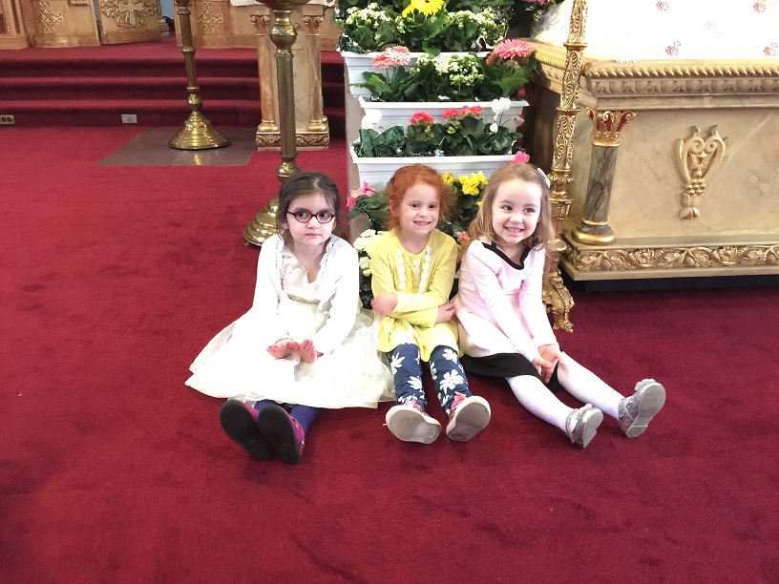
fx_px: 653
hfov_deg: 61.7
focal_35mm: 29
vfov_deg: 48.2
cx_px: 390
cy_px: 292
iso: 125
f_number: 2.2
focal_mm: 4.15
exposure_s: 1/4
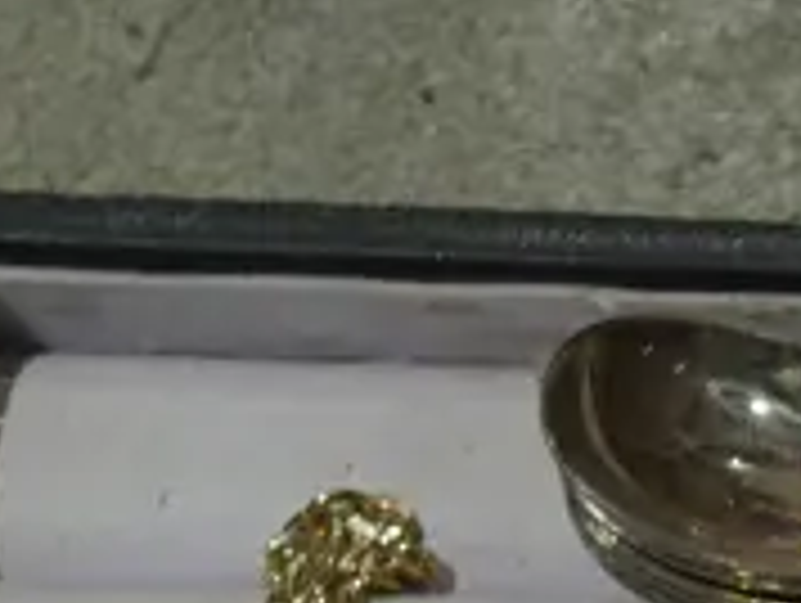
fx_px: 6395
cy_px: 1474
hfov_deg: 7.0
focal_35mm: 276
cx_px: 1408
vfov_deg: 5.2
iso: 200
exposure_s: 1/60
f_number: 5.2
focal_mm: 24
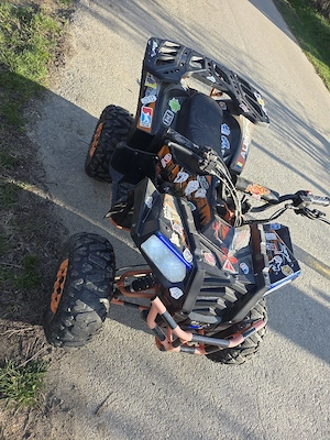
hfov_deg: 58.9
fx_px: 292
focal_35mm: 23
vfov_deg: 73.9
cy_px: 220
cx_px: 165
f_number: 1.7
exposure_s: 1/370
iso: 25
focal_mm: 6.3
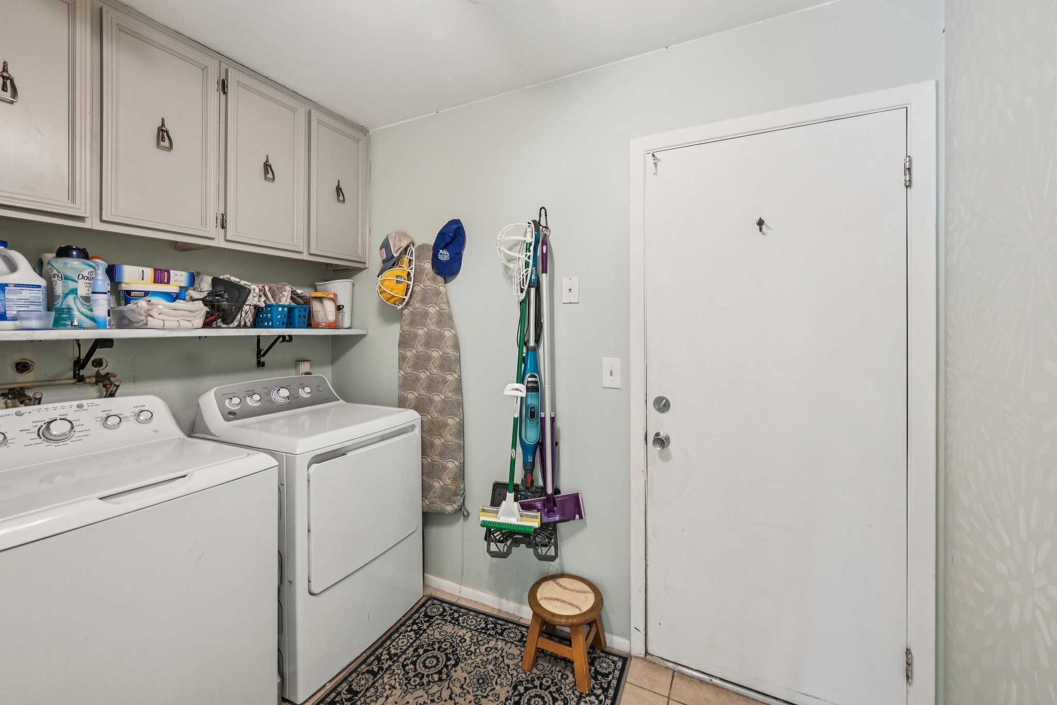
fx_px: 411
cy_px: 352
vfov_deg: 81.2
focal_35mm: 14
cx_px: 528
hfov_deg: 104.3
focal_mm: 14
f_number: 8
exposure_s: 1/4
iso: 400
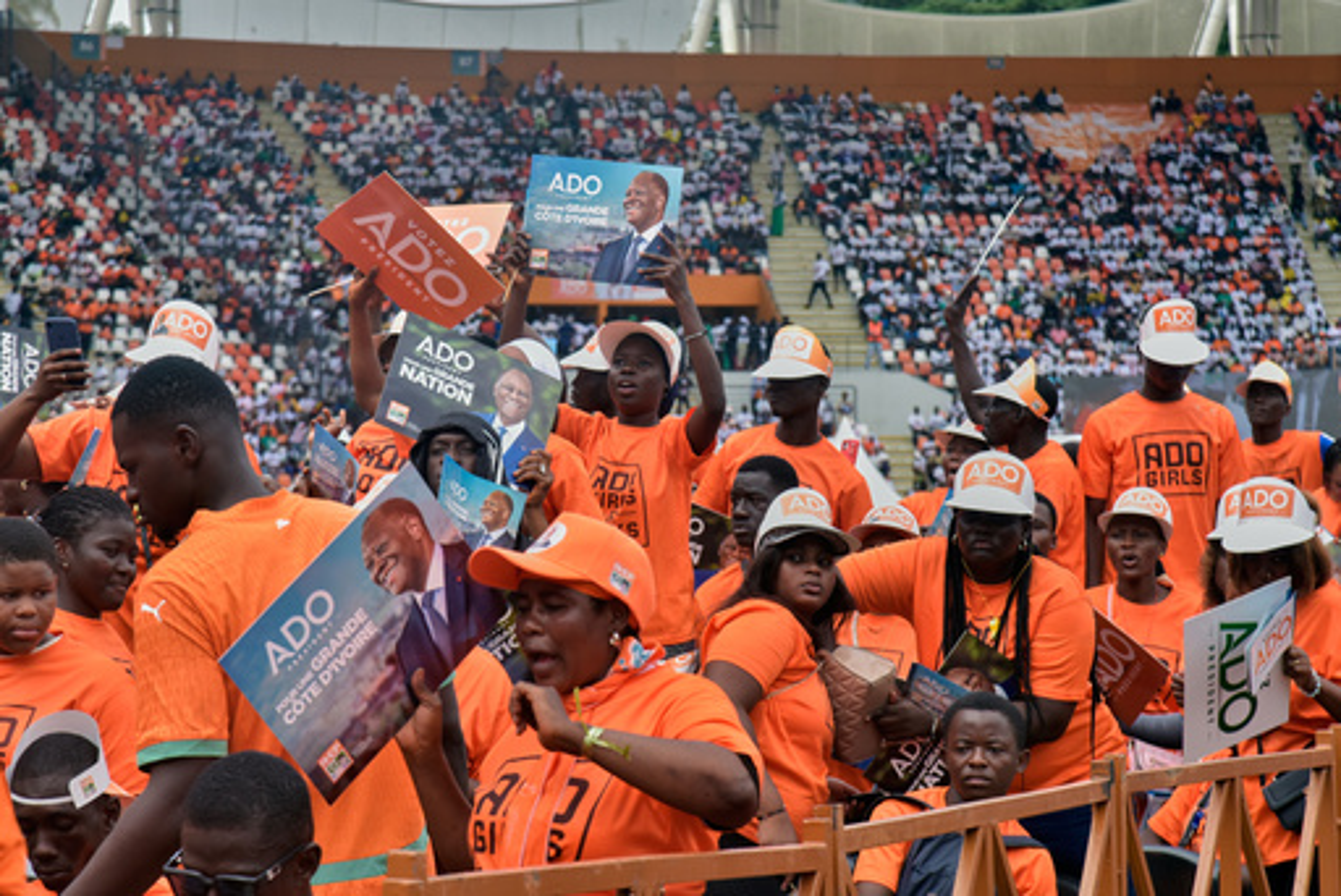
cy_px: 448
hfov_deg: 17.1
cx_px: 670
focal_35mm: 120
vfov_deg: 11.4
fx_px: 4472
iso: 320
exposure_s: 1/320
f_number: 8
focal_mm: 120
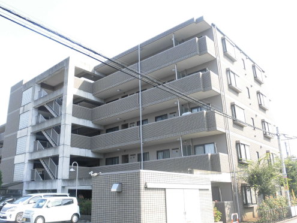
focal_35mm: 31
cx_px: 125
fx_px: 266
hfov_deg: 58.0
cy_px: 107
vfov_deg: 45.5
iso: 100
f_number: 3.1
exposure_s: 1/320
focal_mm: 4.3
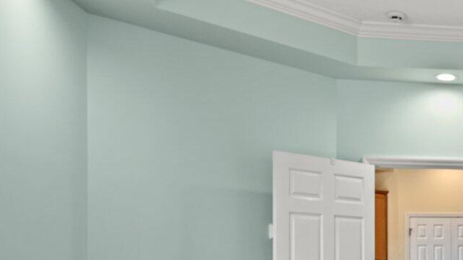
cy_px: 278
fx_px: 786
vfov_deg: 18.2
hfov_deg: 29.1
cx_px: 533
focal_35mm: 64
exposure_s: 1/3
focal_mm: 19
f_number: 9
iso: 500
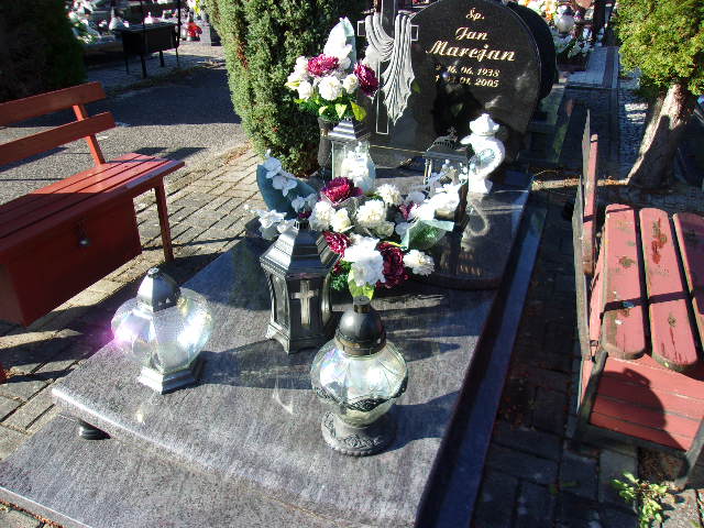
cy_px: 264
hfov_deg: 65.3
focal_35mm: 27
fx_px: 549
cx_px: 352
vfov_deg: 51.4
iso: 80
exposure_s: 1/340
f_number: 3
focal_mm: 4.9
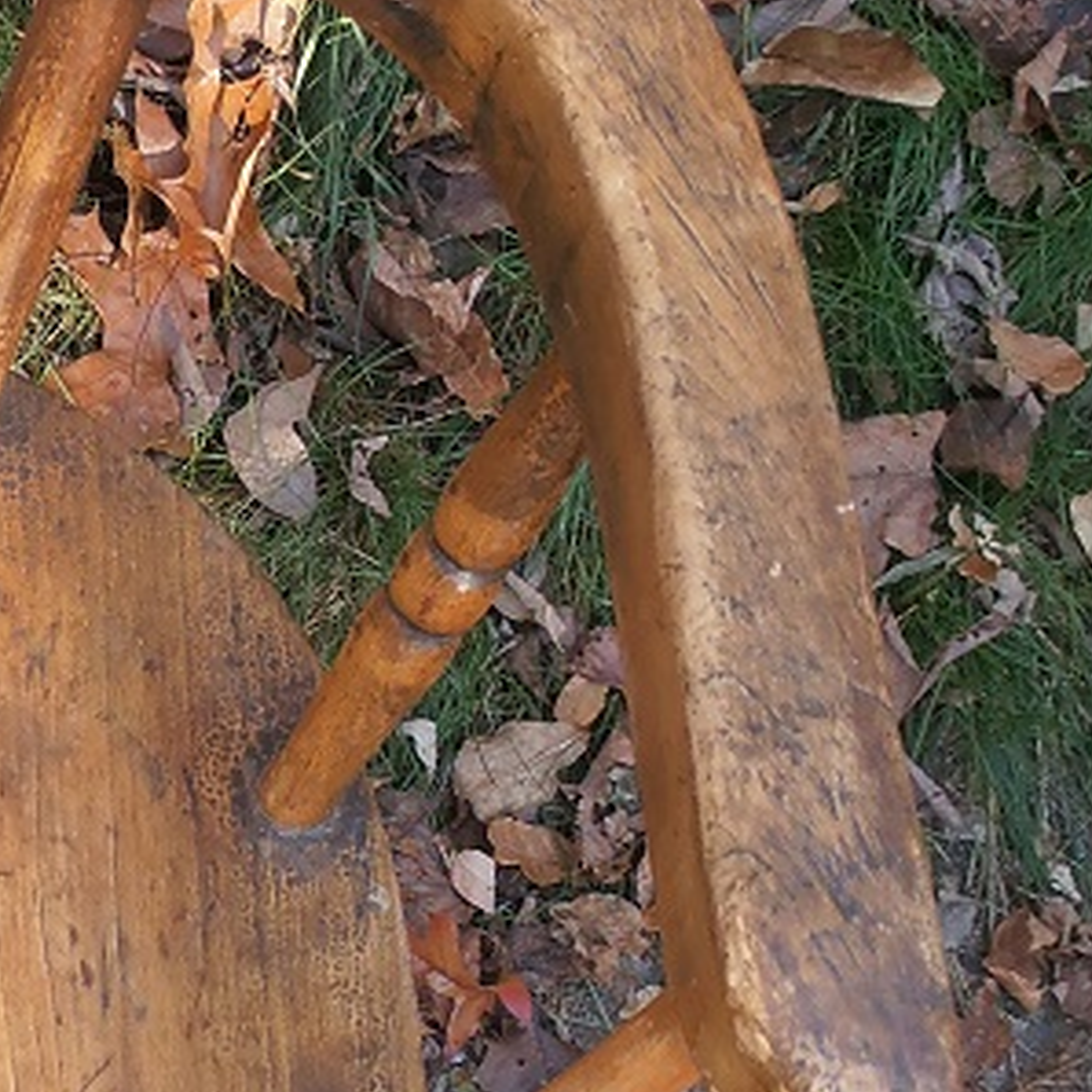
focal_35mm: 105
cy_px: 890
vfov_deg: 16.4
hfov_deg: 16.0
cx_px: -165
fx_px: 3747
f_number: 3.6
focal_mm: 5.93
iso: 80
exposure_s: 1/50
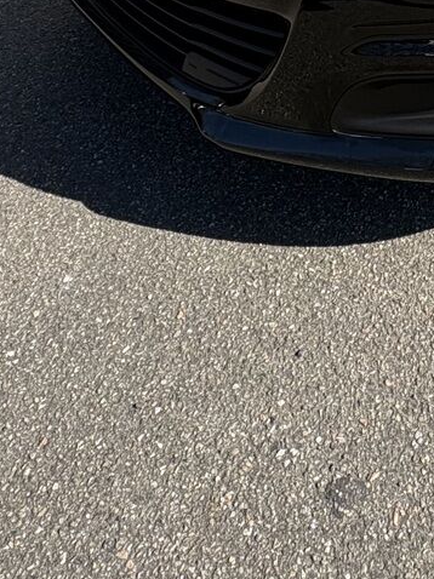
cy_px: -168
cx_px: 426
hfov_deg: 27.5
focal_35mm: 50
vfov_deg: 30.4
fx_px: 837
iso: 64
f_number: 2.2
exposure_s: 1/1198
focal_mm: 2.22
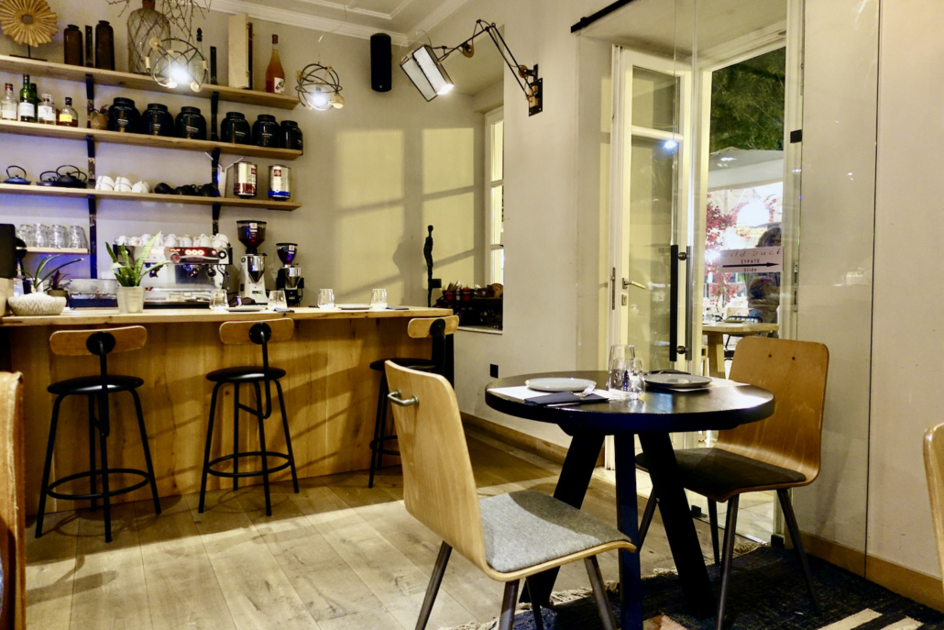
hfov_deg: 73.7
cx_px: 472
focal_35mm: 24
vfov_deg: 53.1
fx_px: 629
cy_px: 315
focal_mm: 8.8
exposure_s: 1/13
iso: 800
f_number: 1.8
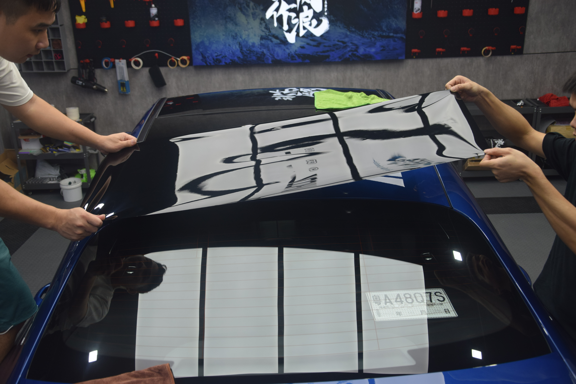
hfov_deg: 51.3
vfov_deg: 35.5
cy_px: 192
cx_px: 288
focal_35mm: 38
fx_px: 600
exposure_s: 1/320
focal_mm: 25
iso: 500
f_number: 4
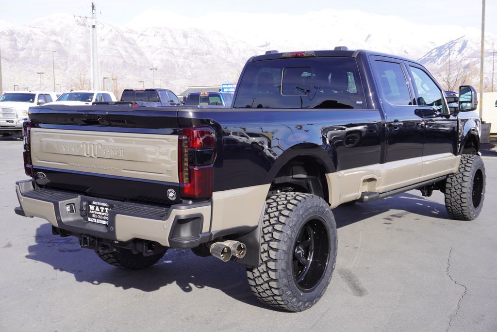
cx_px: 248
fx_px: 559
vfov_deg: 33.1
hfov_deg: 47.9
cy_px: 166
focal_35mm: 40
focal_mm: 27
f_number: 8
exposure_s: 1/100
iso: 100
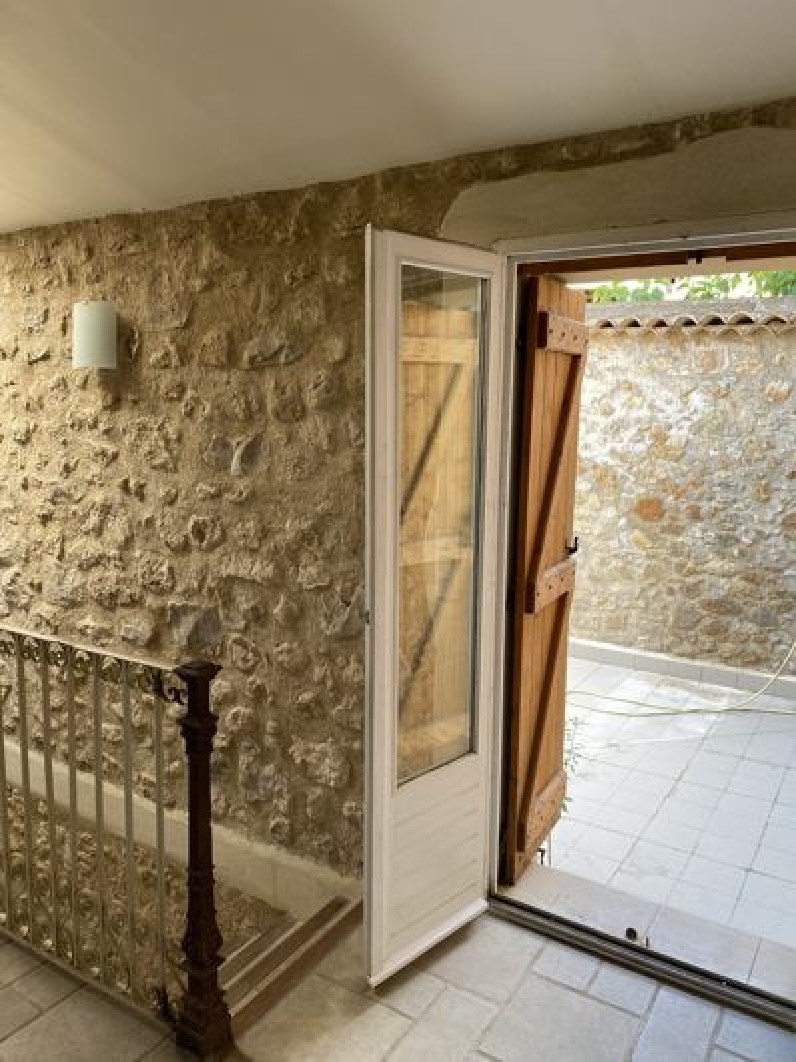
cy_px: 531
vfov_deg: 67.3
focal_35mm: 26
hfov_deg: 53.1
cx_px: 398
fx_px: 797
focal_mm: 4.25
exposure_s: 1/100
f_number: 1.8
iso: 64
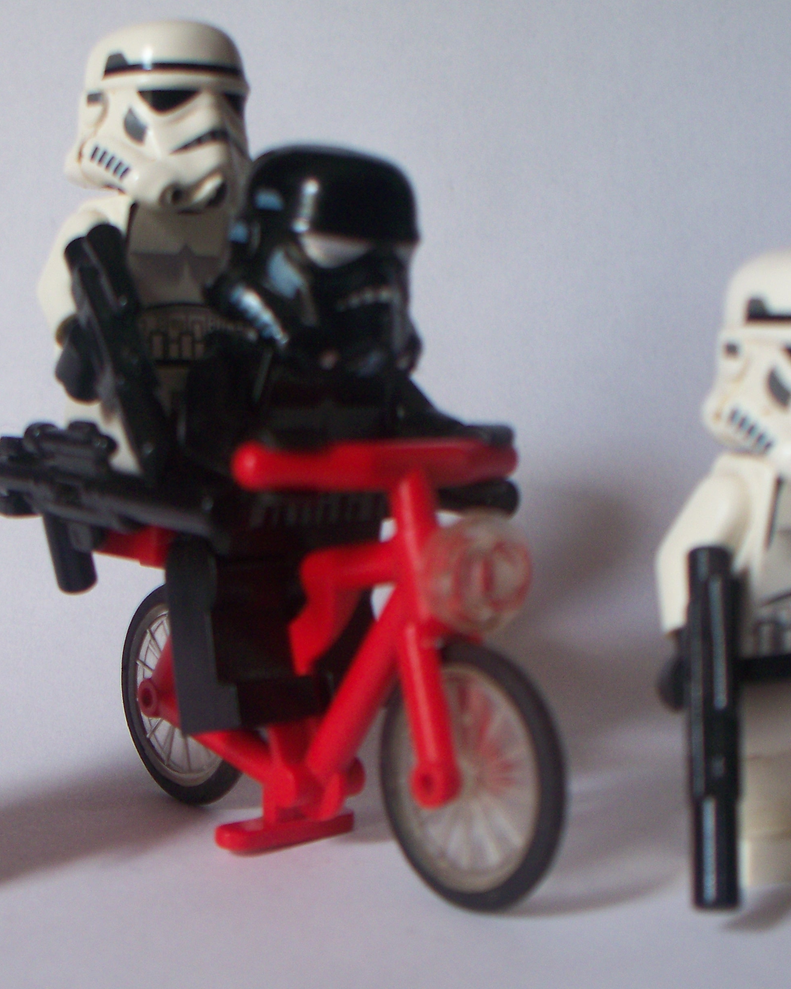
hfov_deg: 24.9
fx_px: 1785
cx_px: 310
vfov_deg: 30.8
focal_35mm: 61
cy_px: 613
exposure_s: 1/30
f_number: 2.8
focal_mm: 7.54
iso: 125
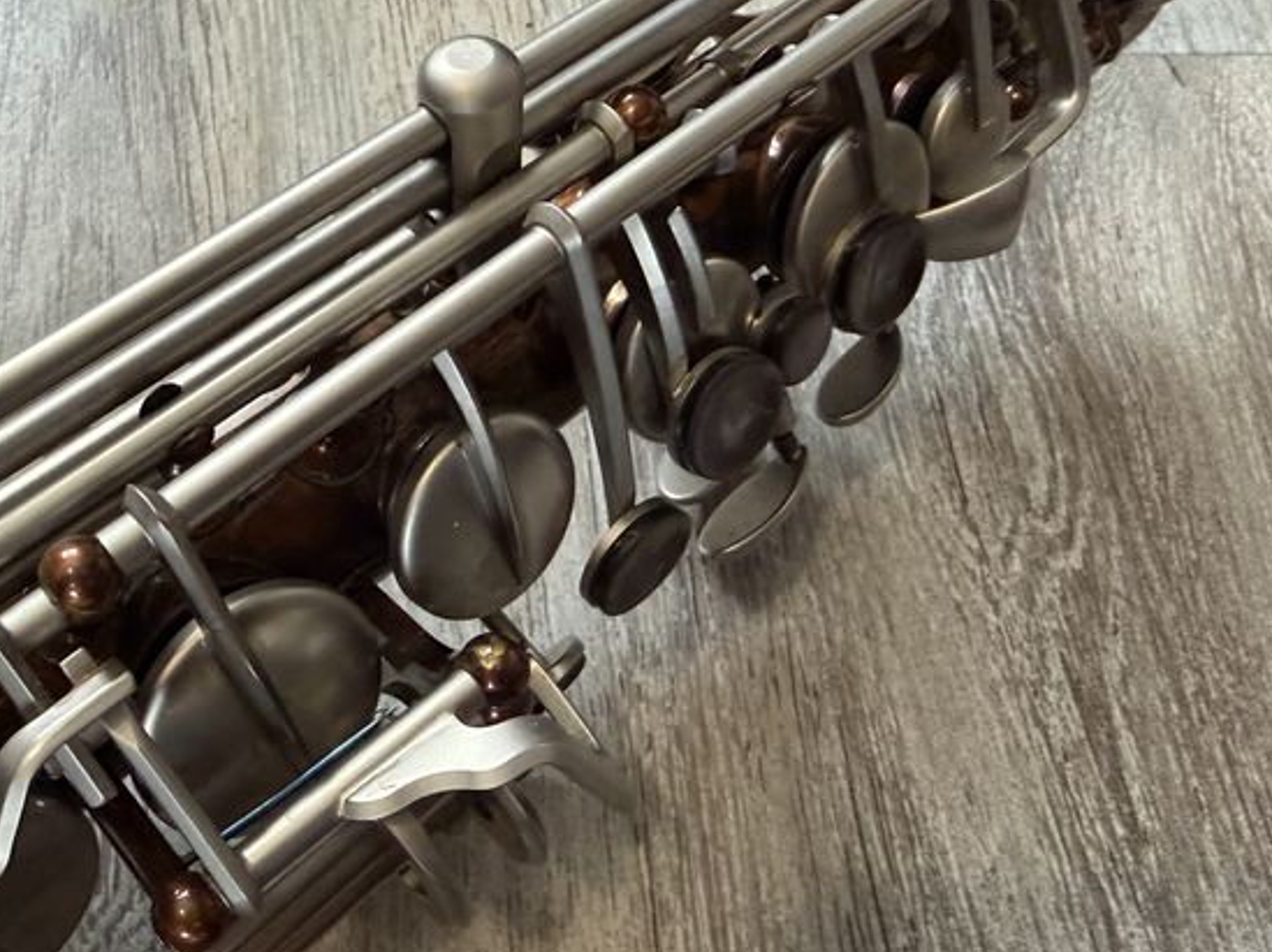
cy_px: 475
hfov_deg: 52.1
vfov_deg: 40.7
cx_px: 470
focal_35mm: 35
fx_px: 1285
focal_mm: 2.22
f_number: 2.2
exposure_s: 1/60
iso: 500
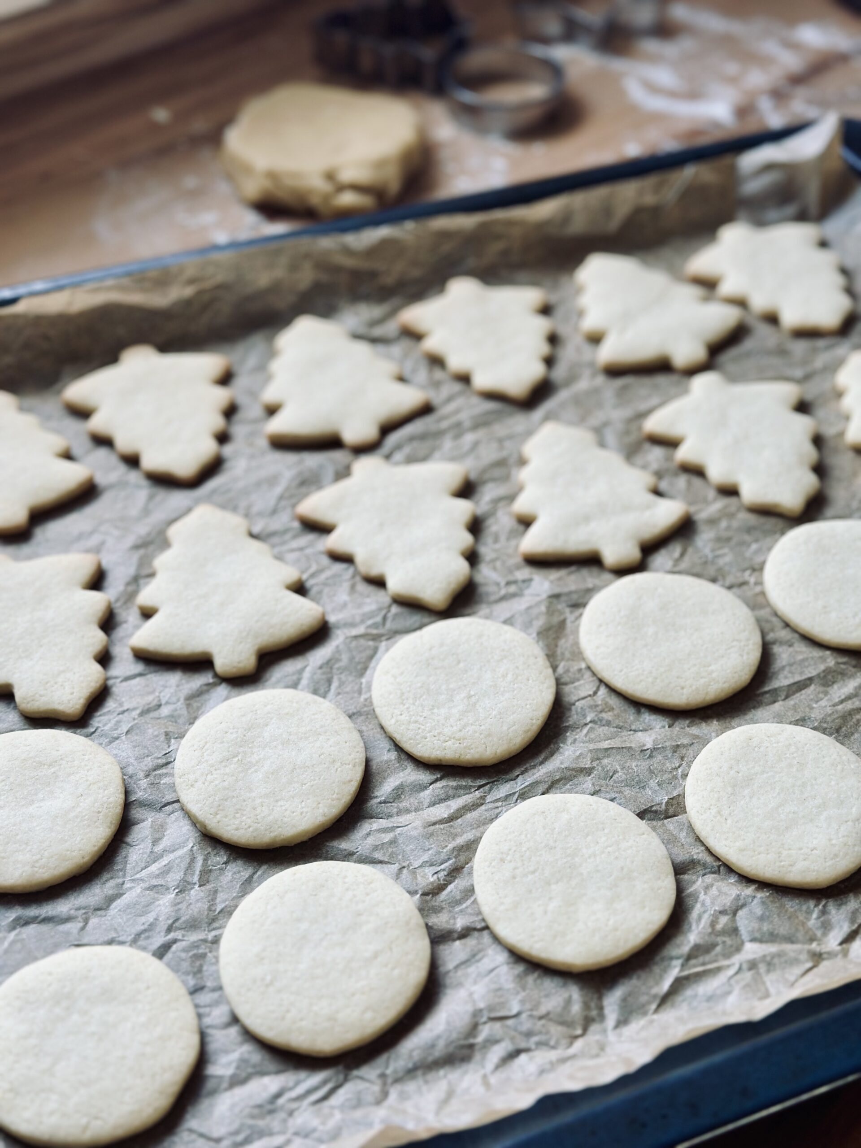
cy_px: 574
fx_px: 1592
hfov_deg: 30.3
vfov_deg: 39.7
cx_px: 430
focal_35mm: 48
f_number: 1.78
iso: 100
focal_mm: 6.86
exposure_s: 1/121
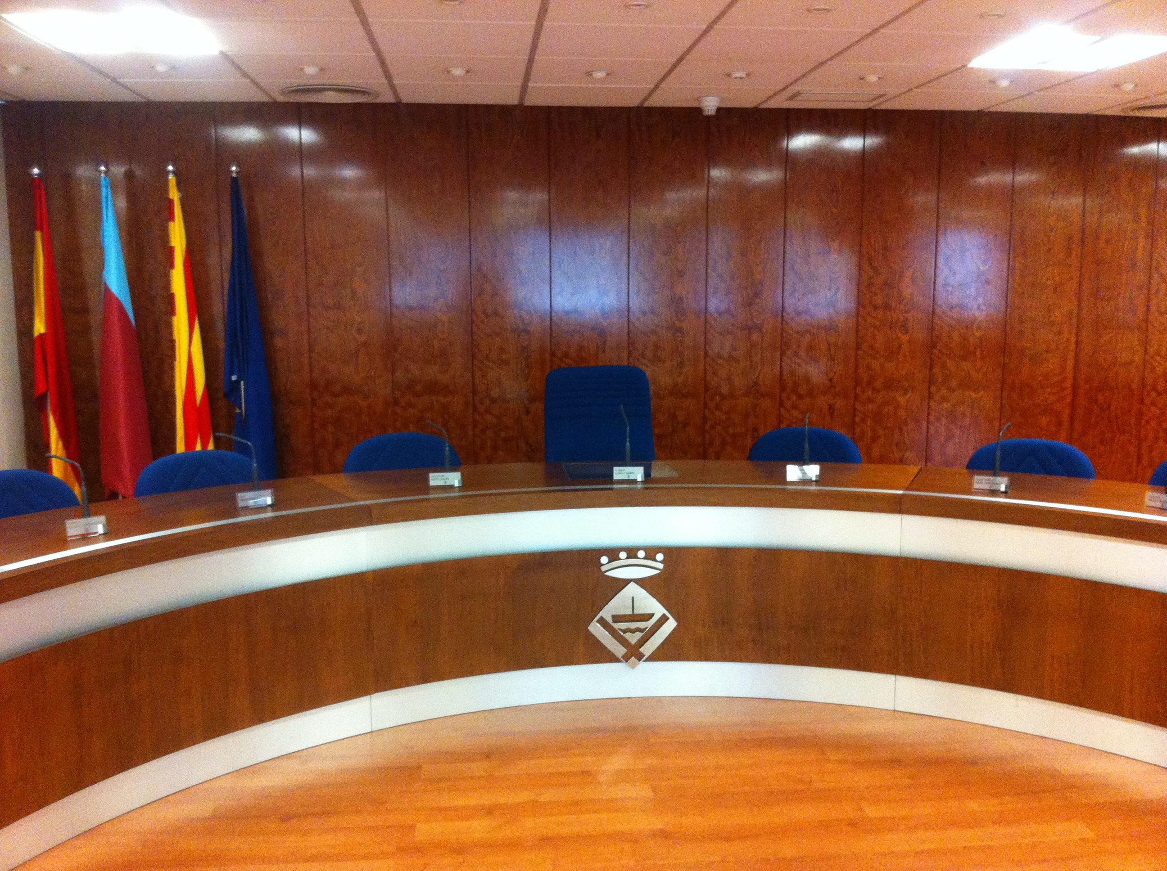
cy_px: 436
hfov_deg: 52.7
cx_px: 584
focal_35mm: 35
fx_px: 1178
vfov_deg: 40.6
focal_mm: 3.85
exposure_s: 1/17
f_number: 2.8
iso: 400
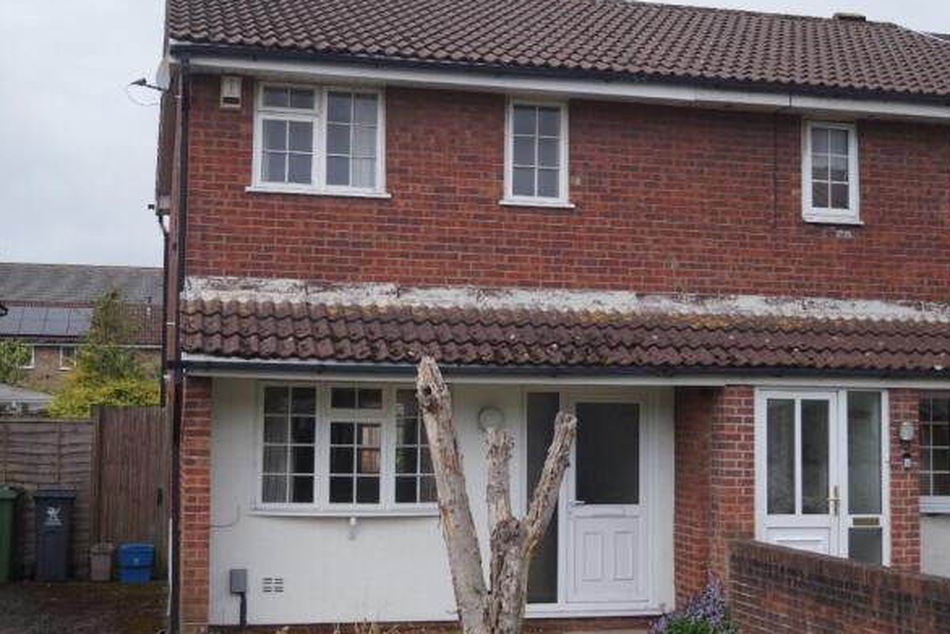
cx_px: 452
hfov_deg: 41.9
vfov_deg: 28.7
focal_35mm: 47
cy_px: 319
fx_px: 1241
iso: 100
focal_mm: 28
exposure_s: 1/800
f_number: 4.5
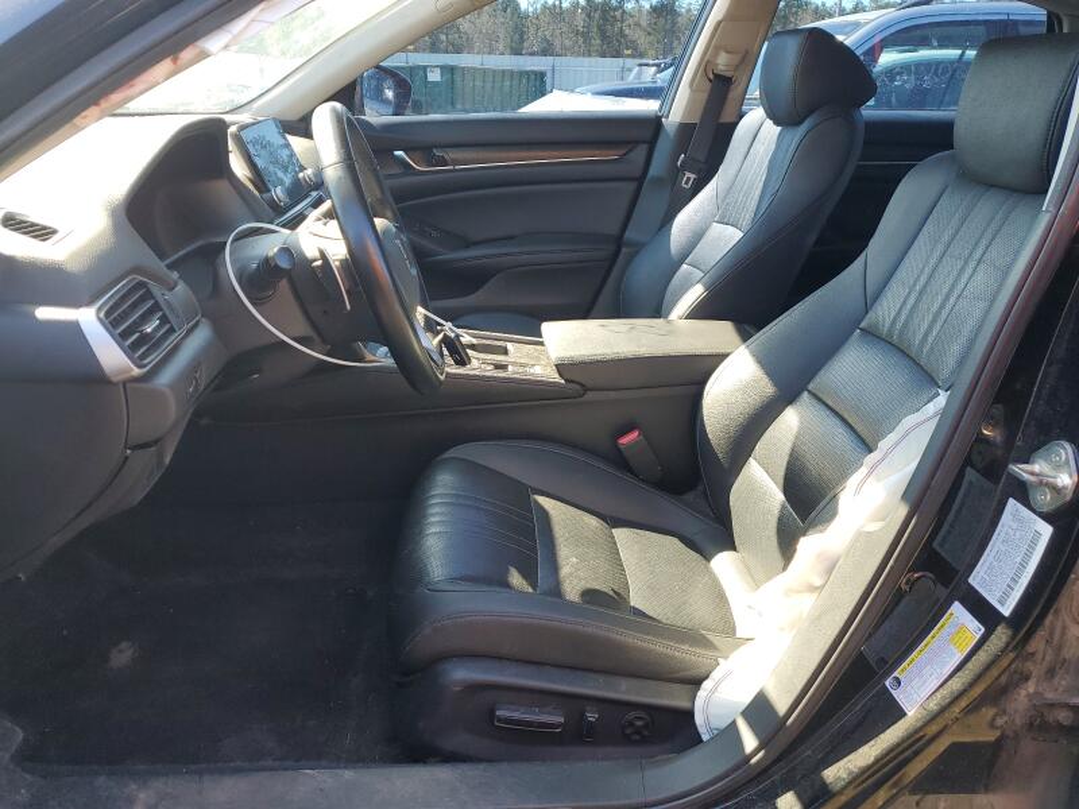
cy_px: 404
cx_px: 540
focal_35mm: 26
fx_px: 810
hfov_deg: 67.3
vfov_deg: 53.1
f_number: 1.5
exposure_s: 1/213
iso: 50
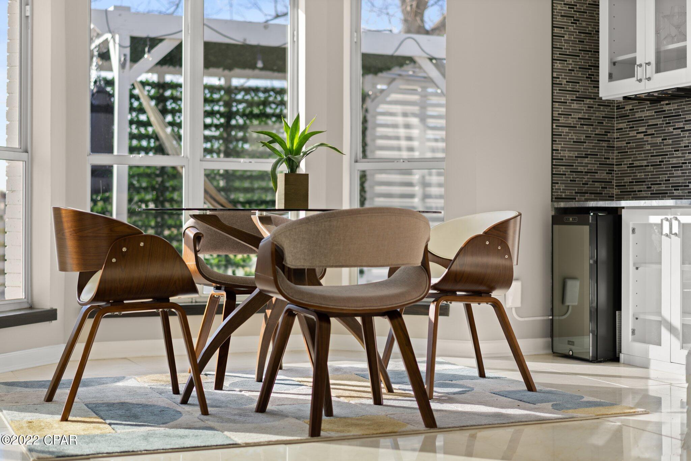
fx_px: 1056
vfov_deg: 24.6
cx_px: 346
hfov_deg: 36.2
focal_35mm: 55
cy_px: 230
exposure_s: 1/200
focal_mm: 55
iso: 100
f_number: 2.2
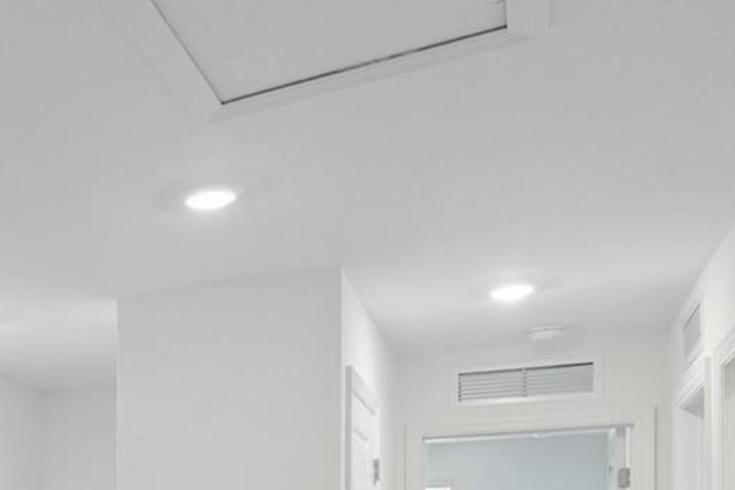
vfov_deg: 25.5
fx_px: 980
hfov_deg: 31.4
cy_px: 571
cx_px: -229
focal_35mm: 48
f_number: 10
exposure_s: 1/40
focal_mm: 16
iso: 1250
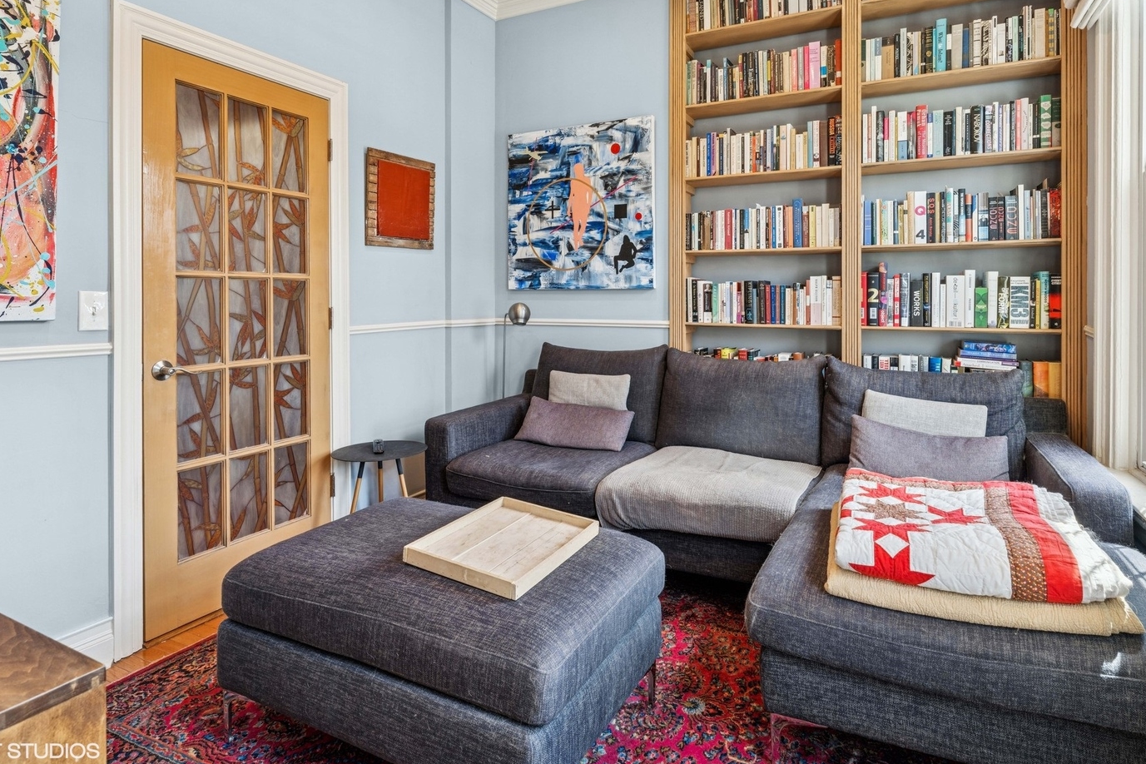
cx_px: 601
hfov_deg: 83.9
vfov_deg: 61.6
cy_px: 320
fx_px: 637
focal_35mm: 20
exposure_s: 1/40
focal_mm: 17
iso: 320
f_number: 8
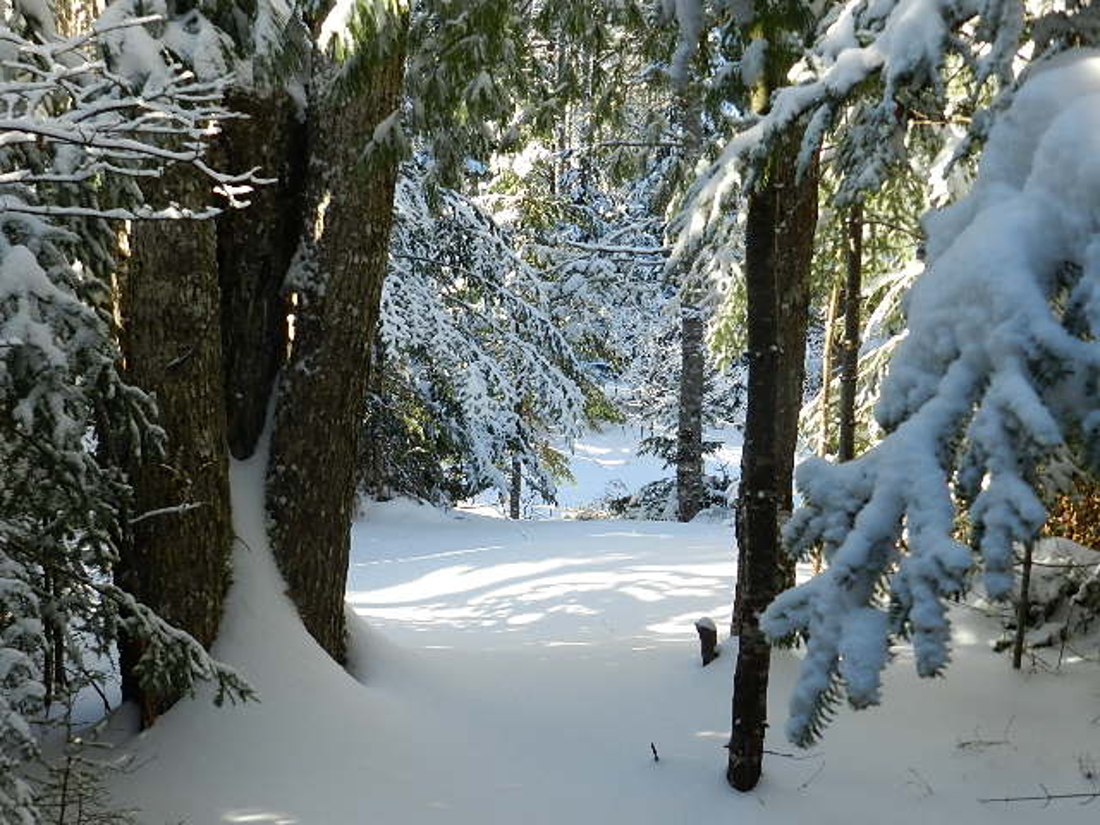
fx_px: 1684
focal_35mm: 53
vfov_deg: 27.5
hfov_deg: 36.2
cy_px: 412
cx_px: 550
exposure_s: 1/200
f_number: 4.4
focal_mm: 9.4
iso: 160
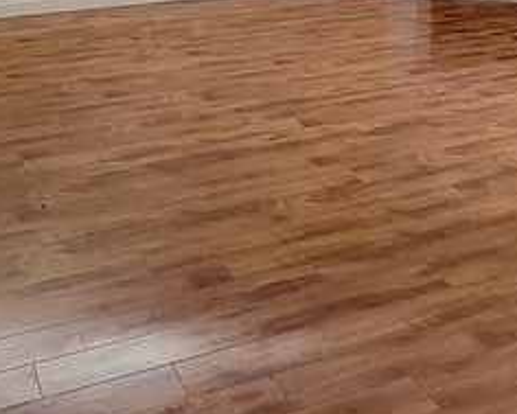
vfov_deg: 26.8
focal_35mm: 55
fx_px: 842
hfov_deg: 33.6
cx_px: 375
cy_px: 55
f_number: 2.2
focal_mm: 1.74
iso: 250
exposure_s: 1/60
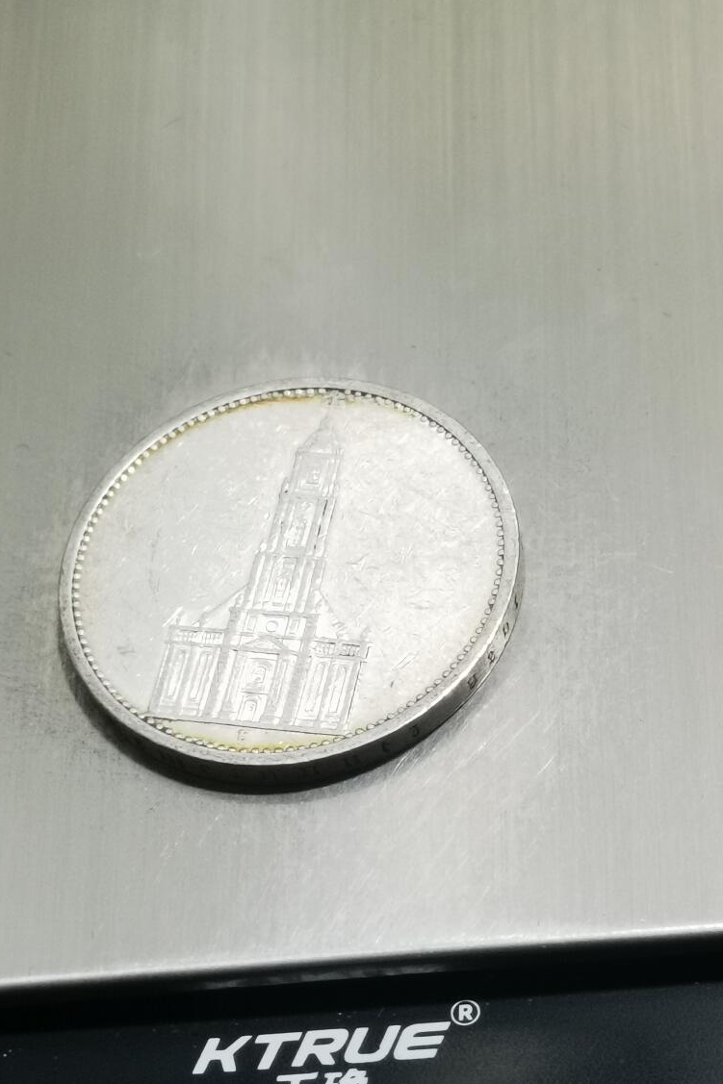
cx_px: 378
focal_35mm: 108
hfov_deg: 12.7
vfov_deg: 18.9
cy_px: 715
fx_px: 3254
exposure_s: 1/100
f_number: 1.9
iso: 125
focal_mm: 6.67
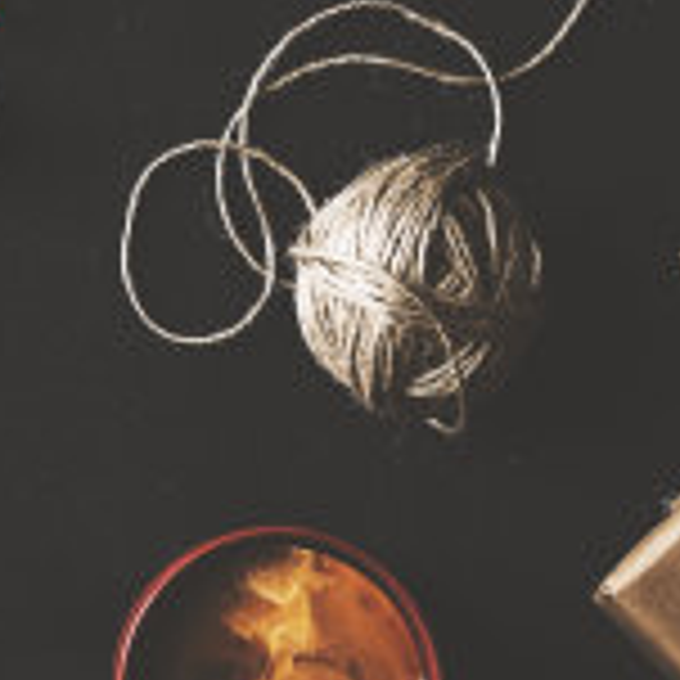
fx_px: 4223
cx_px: 59
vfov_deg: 9.2
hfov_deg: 9.2
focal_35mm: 190
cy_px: 617
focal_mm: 55
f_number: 4.5
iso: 50
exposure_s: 1/4
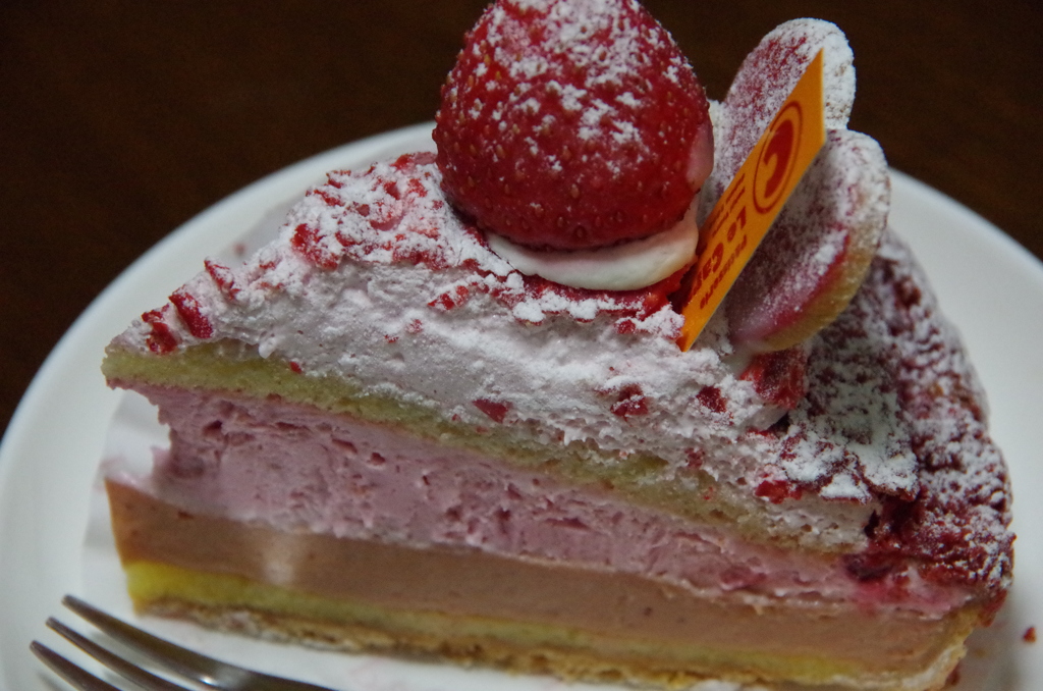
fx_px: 5840
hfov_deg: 10.2
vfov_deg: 6.8
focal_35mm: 202
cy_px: 346
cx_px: 522
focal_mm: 135
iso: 6400
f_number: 8
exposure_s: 1/125
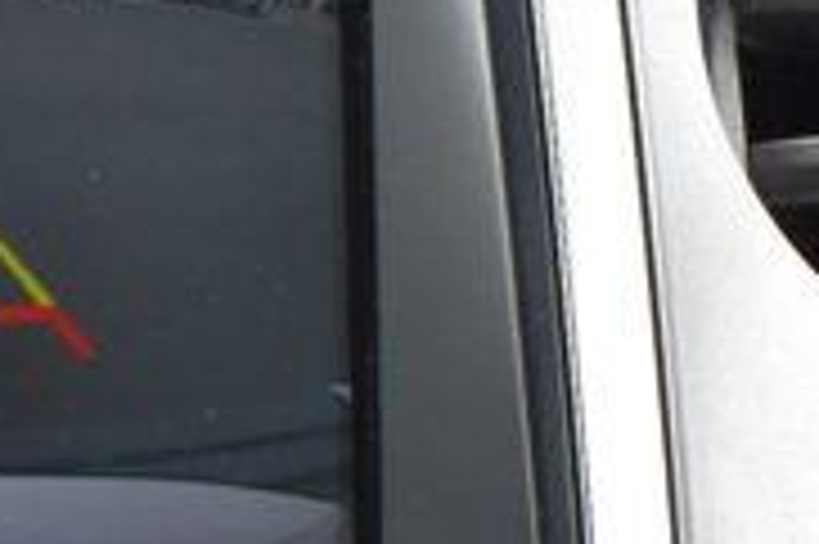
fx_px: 3455
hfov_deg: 13.1
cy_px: 1007
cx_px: -212
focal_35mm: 152
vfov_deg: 8.6
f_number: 6.3
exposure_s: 1/20
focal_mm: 18
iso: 400
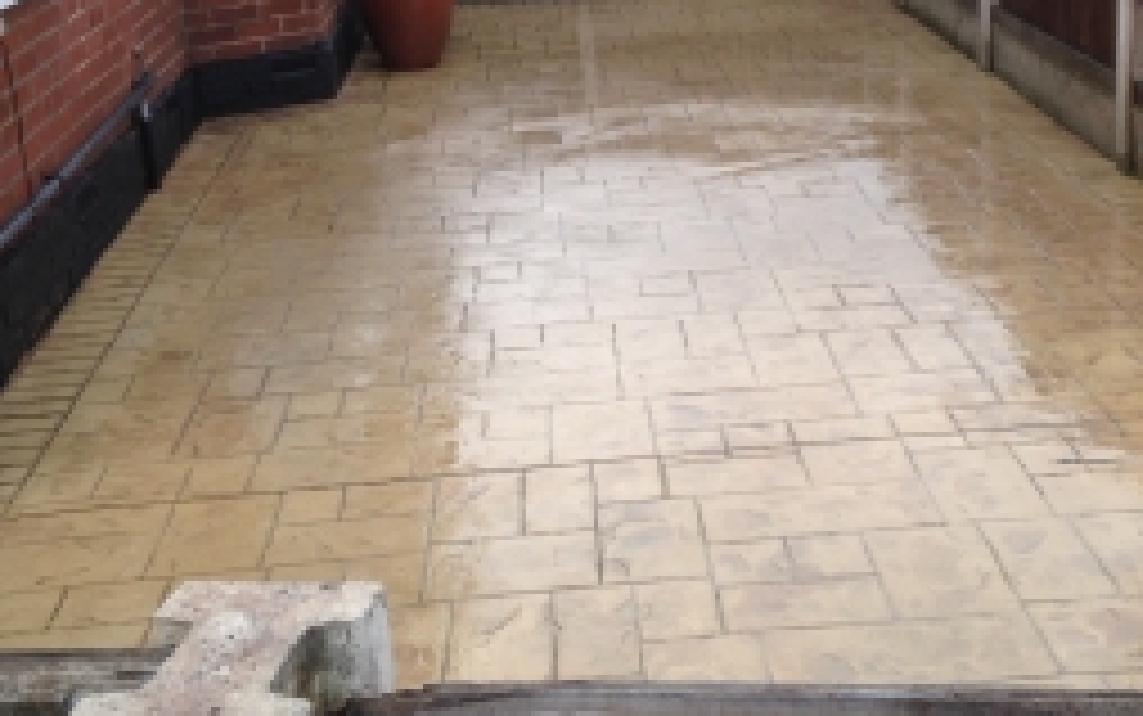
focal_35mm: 55
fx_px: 1714
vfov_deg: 23.4
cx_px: 711
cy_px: 203
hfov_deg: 36.7
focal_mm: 4.12
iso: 50
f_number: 2.4
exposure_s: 1/531
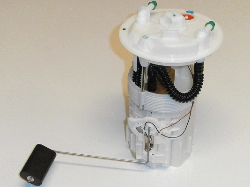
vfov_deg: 23.3
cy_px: 94
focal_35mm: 63
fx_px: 455
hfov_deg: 30.7
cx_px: 125
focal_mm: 11.1
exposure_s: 1/200
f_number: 4.6
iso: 800
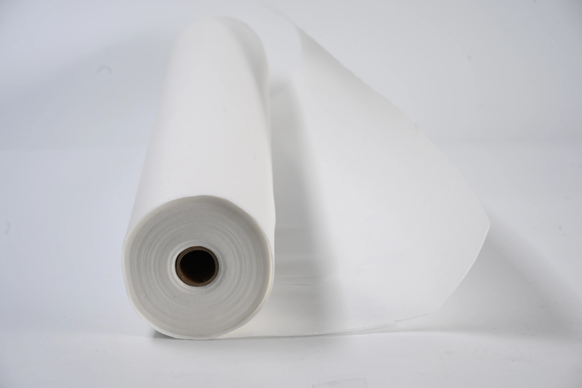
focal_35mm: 98
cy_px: 194
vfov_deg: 14.0
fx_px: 1584
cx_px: 291
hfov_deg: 20.8
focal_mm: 98
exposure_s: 1/125
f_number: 10
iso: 200
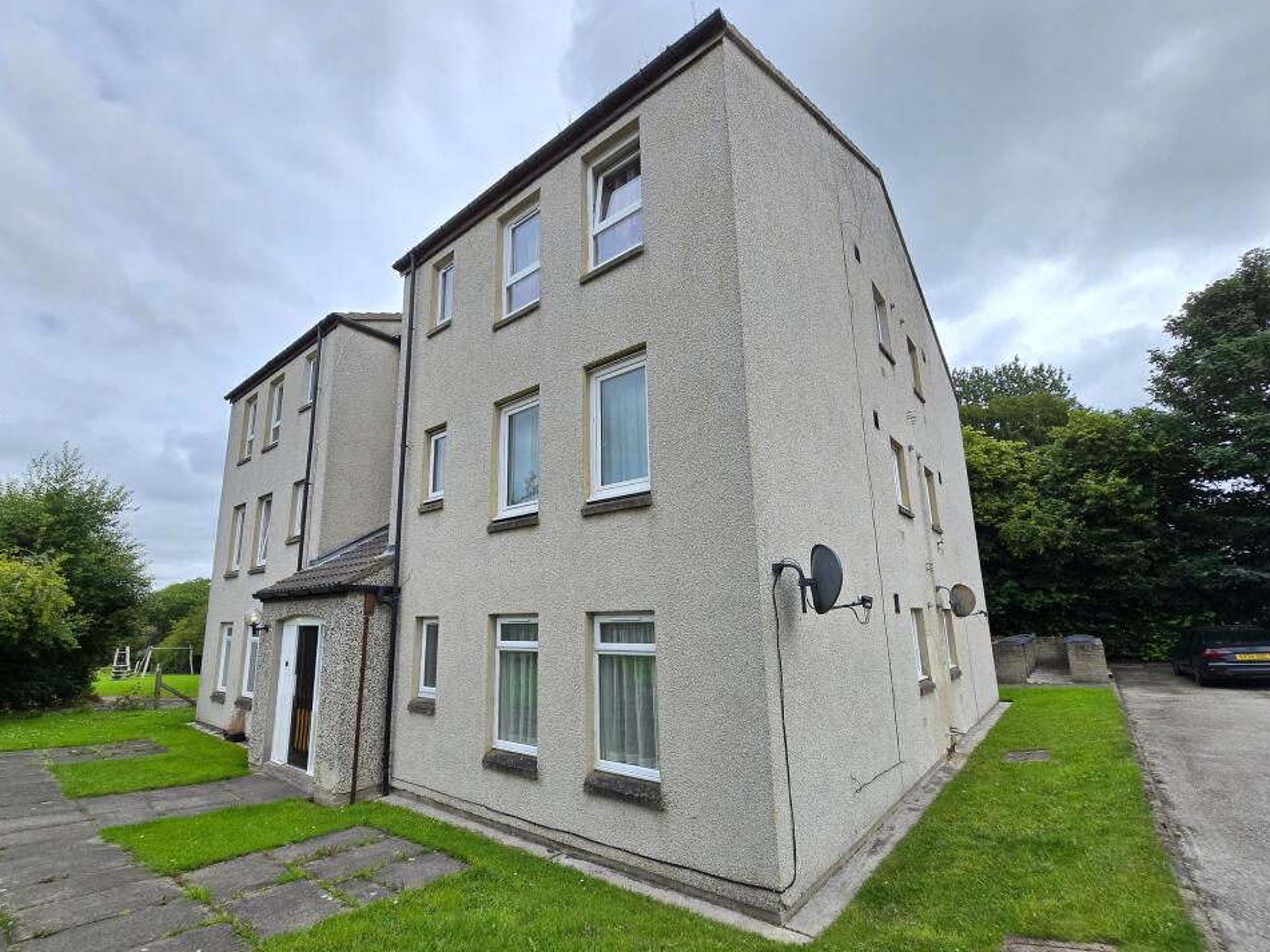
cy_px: 503
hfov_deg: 102.0
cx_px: 616
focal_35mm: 14
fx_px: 514
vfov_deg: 85.6
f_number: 2.2
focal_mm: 2.2
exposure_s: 1/1215
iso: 50
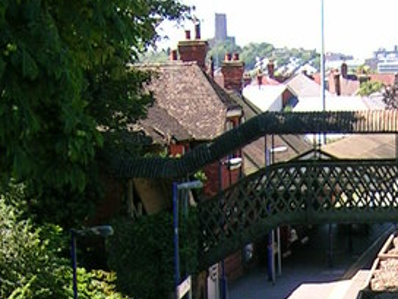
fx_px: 1518
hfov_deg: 14.8
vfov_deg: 10.7
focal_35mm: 132
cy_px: 482
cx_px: 364
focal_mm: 5.4
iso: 50
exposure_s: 1/233
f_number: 2.8
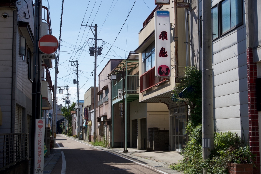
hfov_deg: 35.1
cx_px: 130
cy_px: 87
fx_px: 413
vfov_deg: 23.8
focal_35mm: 57
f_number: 8
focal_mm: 38
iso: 200
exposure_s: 1/640
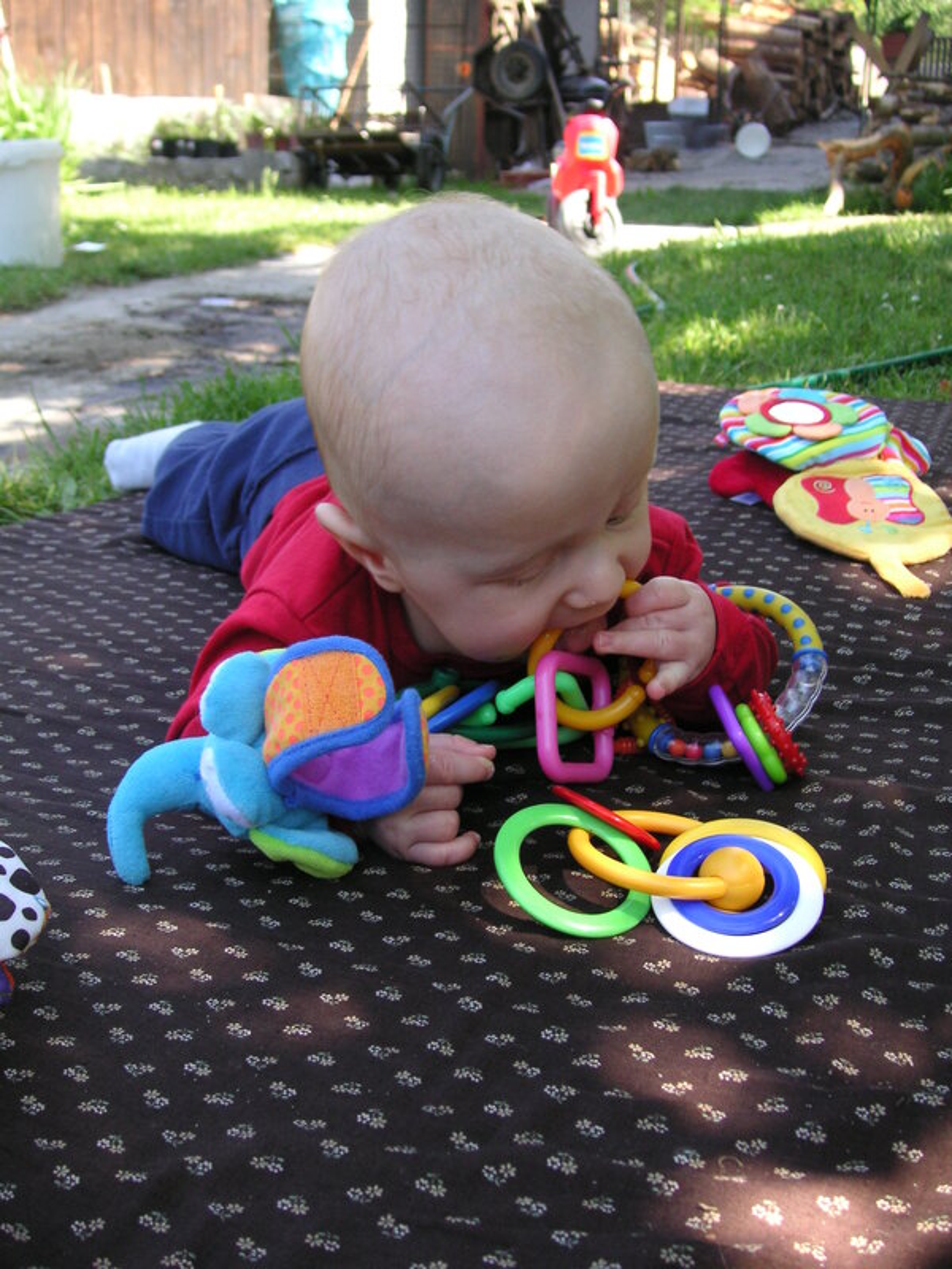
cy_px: 634
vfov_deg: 50.1
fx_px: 1357
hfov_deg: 38.7
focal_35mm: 37
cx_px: 476
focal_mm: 6.1
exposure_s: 1/125
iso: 50
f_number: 2.8
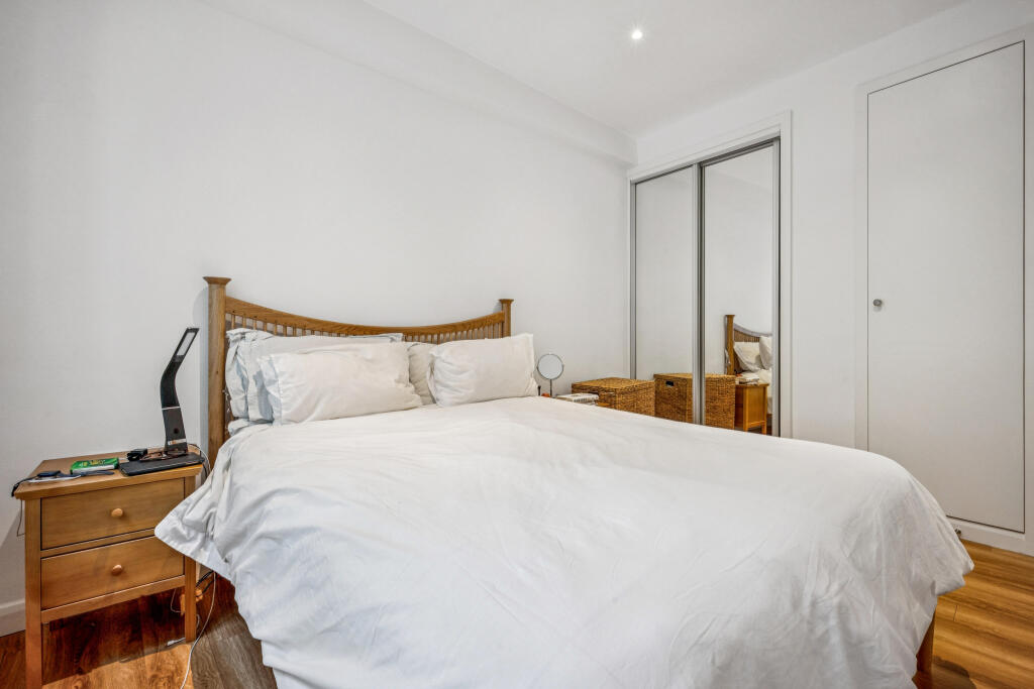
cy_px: 344
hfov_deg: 96.7
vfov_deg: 73.8
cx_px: 517
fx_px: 460
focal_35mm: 16
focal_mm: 16
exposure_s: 1/20
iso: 400
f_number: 11
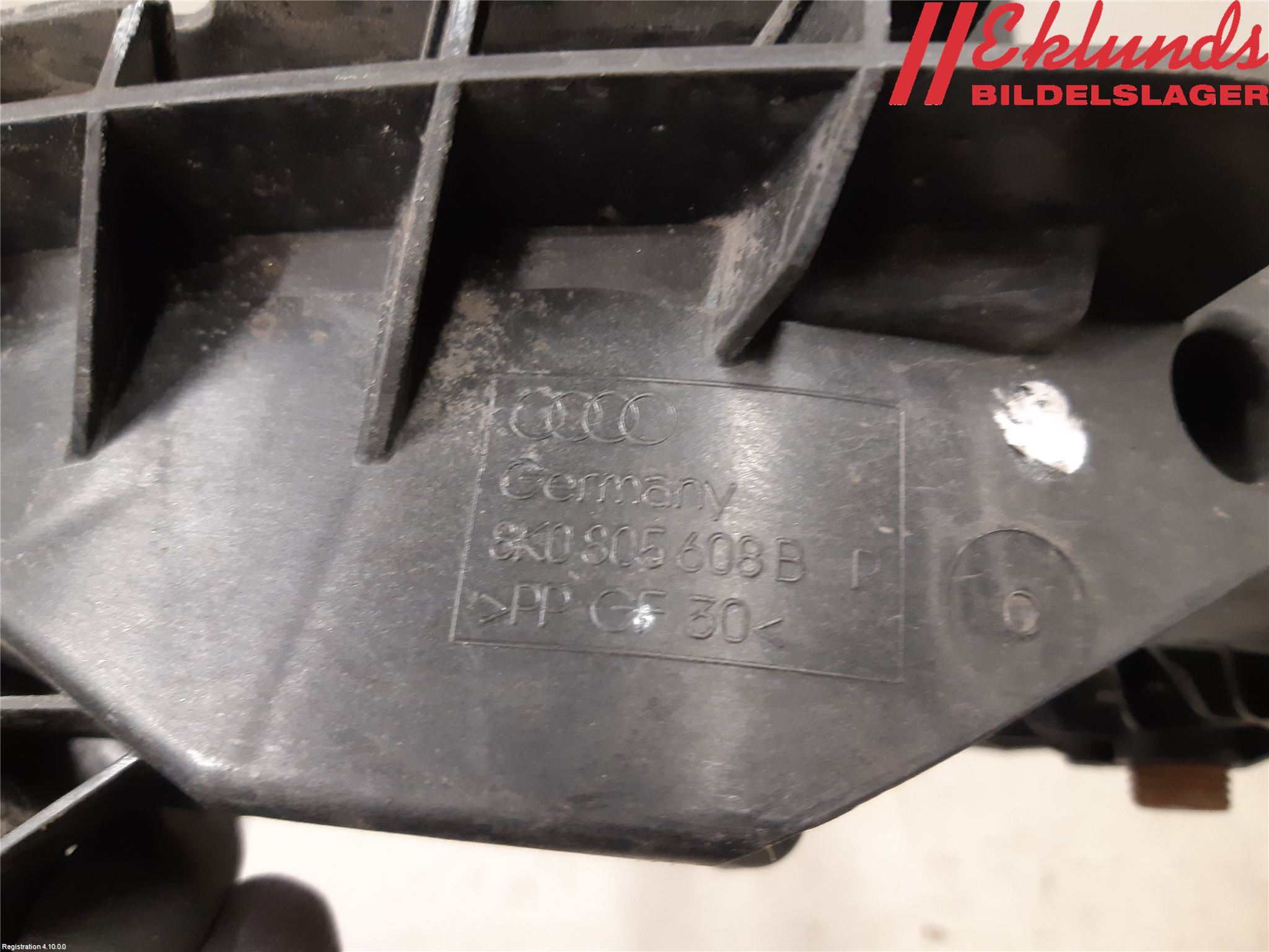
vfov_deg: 53.1
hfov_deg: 67.3
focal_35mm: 26
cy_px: 476
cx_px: 634
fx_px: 953
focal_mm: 3.93
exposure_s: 1/25
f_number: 1.7
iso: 250
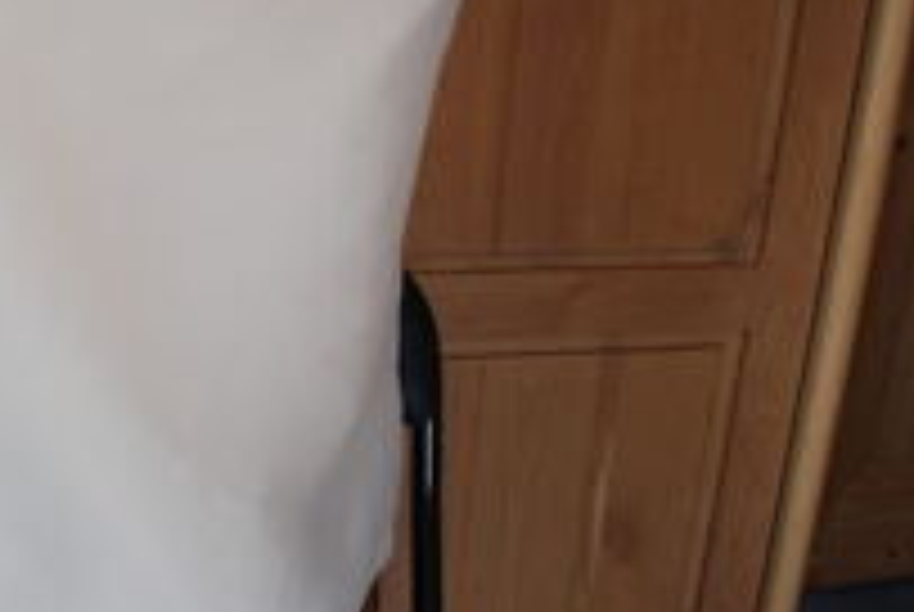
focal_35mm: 71
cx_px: 126
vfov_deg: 19.2
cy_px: 238
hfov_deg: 27.6
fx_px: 1805
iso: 320
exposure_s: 1/125
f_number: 3.5
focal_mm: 20
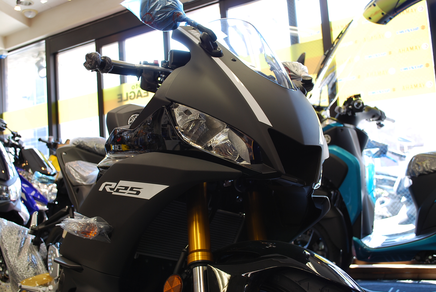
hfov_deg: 49.5
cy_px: 146
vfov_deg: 34.3
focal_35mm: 39
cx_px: 218
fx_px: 473
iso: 100
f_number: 5.6
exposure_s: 1/8
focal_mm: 26
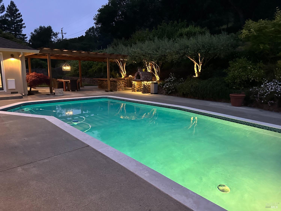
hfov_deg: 71.6
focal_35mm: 24
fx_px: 195
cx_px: 140
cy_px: 106
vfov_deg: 56.8
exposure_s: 1/40
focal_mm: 6.86
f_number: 1.78
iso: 1000
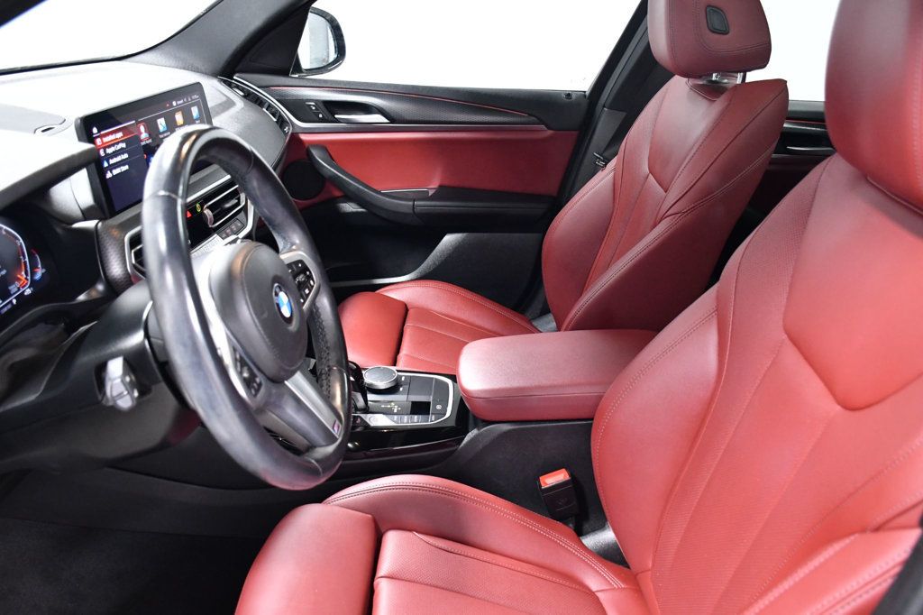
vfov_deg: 43.6
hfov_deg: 61.9
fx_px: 769
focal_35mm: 30
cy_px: 308
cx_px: 462
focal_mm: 20
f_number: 3.8
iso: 2500
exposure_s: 1/60
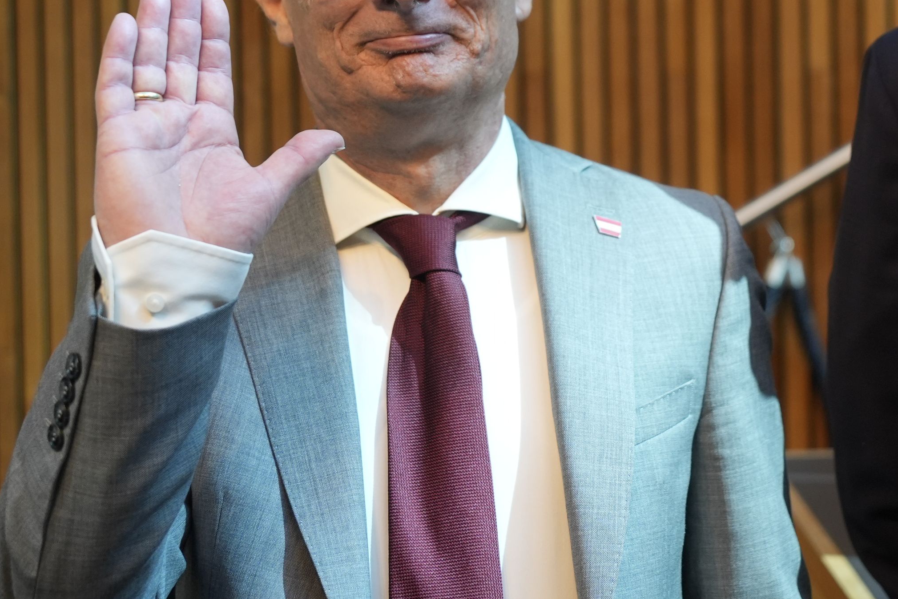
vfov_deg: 13.2
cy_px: 80
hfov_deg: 19.7
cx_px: 625
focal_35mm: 103
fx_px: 2569
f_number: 3.5
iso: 1000
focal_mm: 52
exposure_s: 1/320
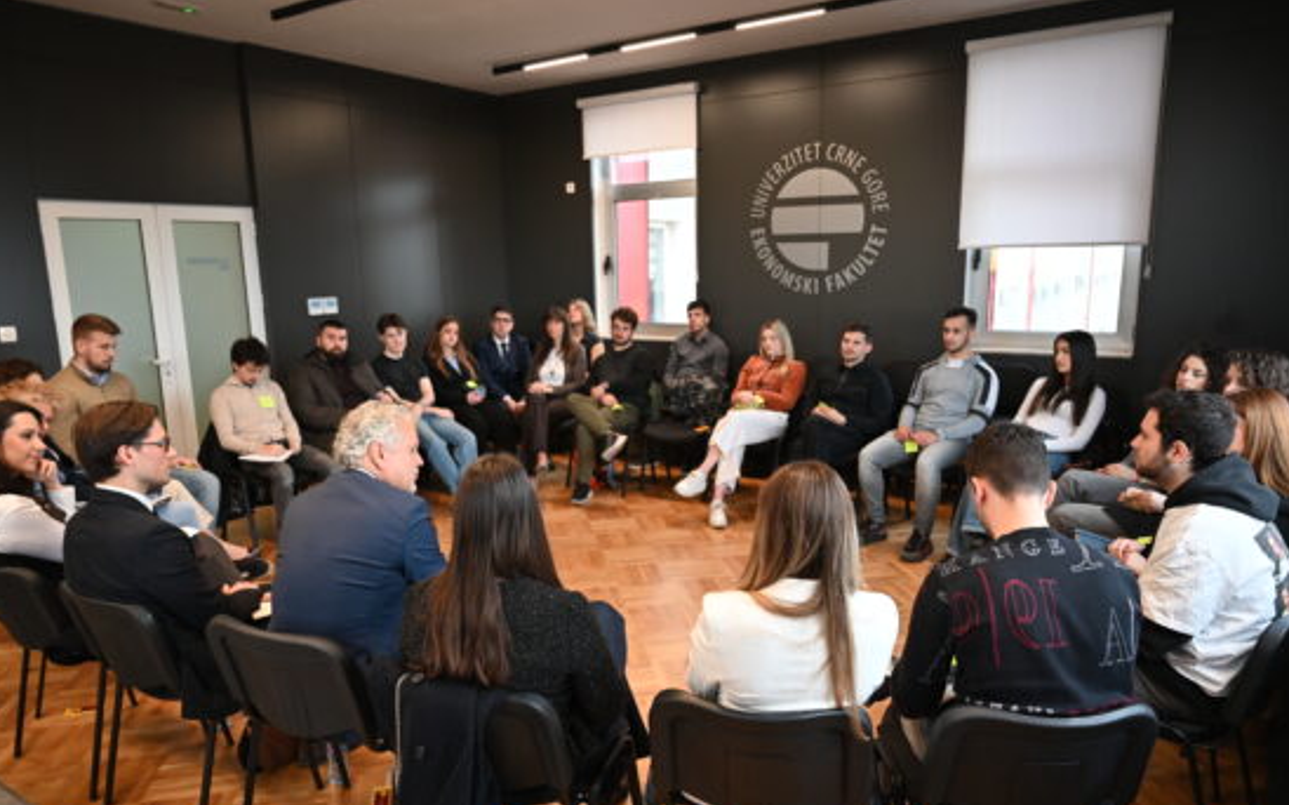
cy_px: 432
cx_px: 647
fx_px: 878
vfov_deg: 49.2
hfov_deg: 72.6
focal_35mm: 25
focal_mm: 24
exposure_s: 1/125
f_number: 4
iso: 1600
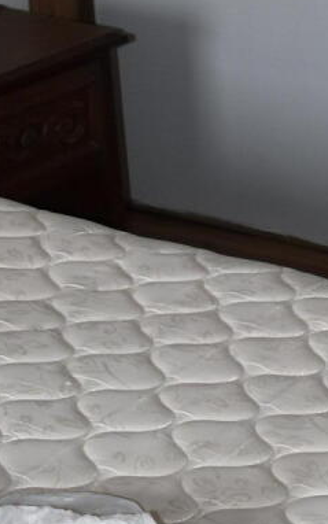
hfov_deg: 8.6
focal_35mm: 144
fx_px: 2058
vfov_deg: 14.0
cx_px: 658
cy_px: -128
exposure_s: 1/60
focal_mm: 18
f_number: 3.5
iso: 280
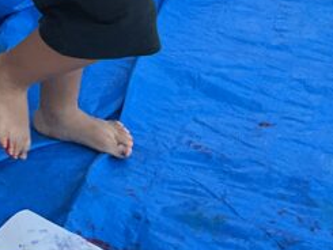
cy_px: -173
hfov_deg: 15.1
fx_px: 1165
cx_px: -158
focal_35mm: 121
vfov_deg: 11.5
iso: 16
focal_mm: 3
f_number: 1.8
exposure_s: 1/120
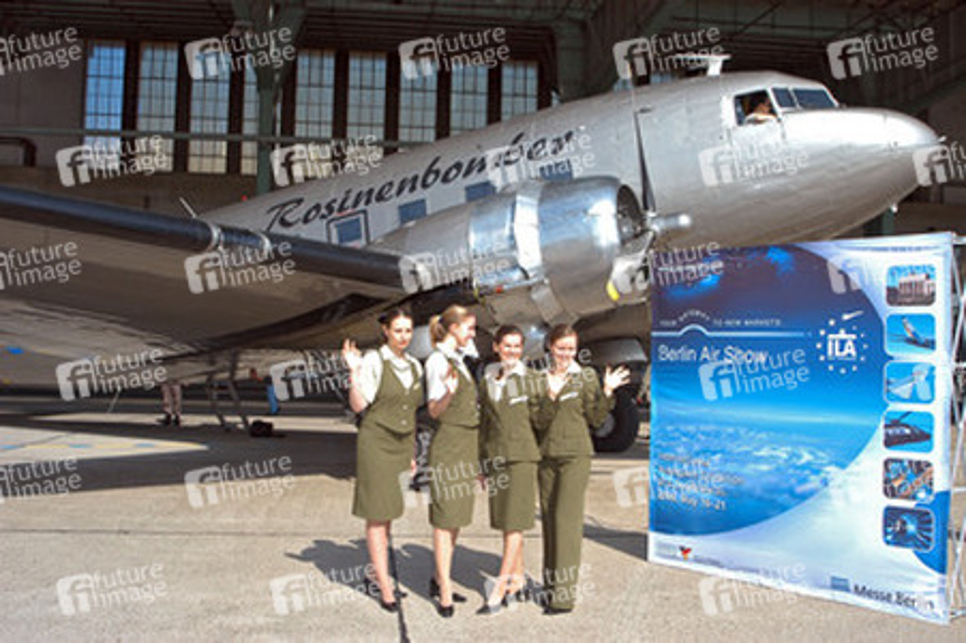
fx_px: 965
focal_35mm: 36
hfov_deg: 53.2
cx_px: 483
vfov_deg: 36.8
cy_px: 322
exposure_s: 1/160
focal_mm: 24
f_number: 10
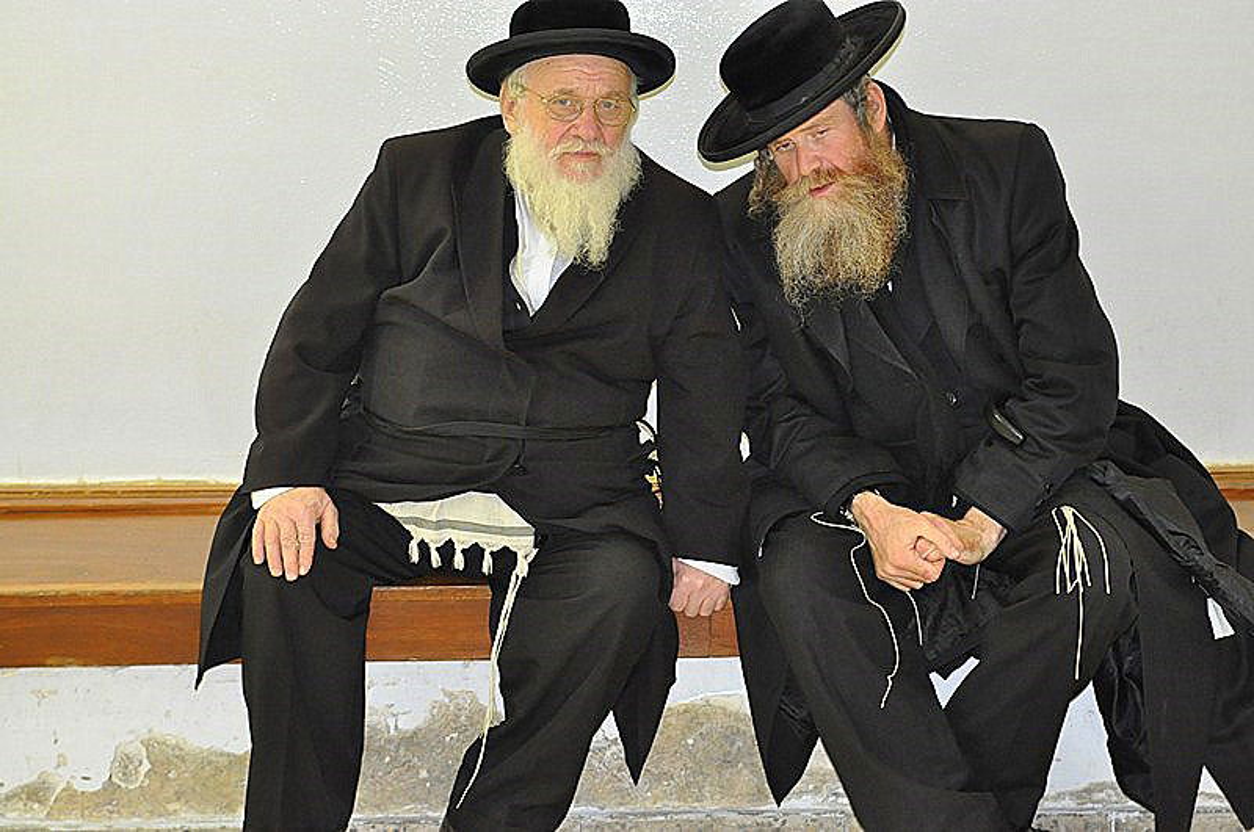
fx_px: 2870
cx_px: 627
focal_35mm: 82
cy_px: 416
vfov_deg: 16.5
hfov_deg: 24.7
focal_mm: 55
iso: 2000
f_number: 5
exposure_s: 1/60
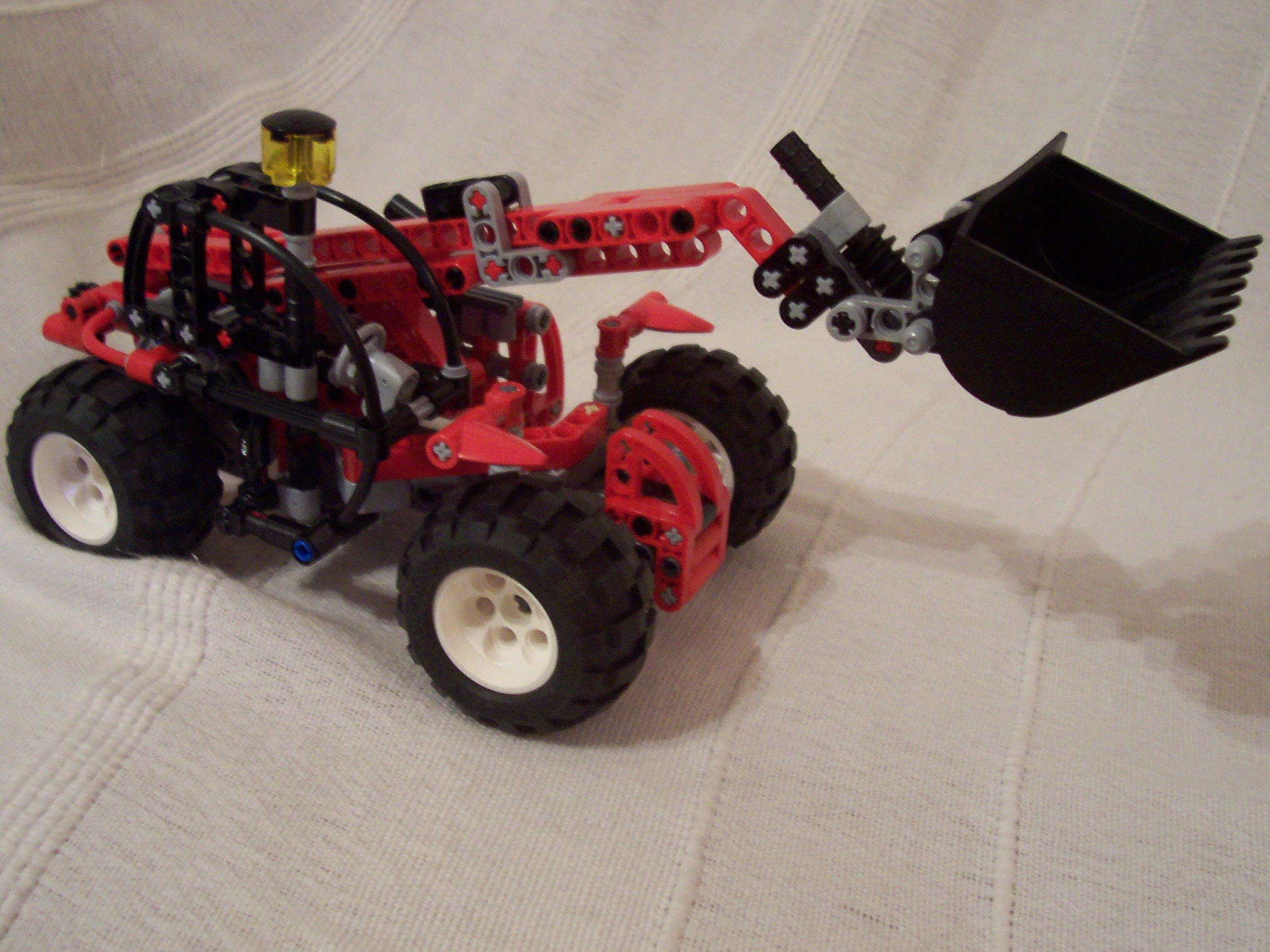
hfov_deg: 50.1
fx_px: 1357
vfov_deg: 38.7
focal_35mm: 37
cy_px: 476
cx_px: 635
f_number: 2.8
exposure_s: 1/8
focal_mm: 5.6
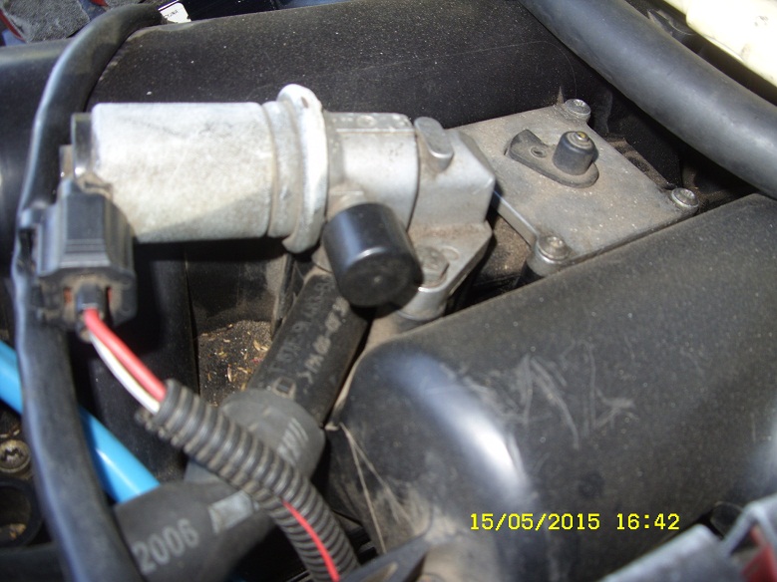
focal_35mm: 38
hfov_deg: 49.0
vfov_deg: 37.7
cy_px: 291
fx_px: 853
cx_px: 388
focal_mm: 6.3
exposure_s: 1/30
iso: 50
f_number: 2.8
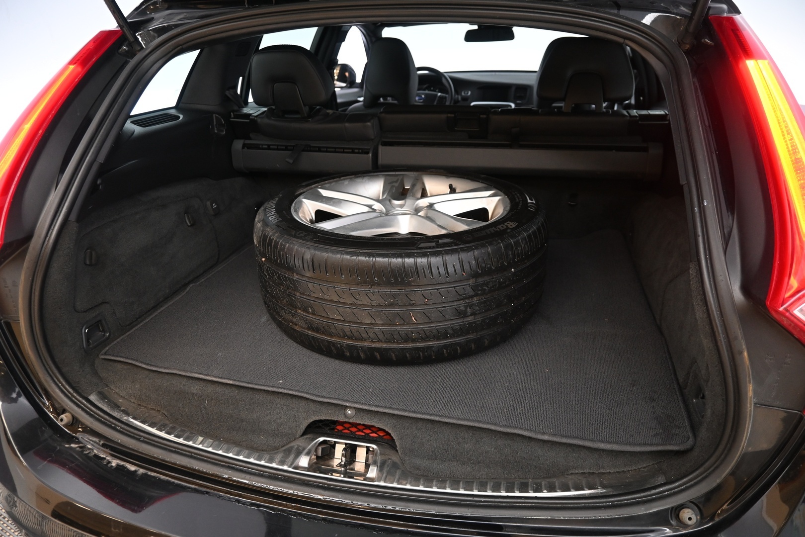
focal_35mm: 24
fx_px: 537
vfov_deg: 53.1
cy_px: 268
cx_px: 402
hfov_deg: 73.7
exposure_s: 1/25
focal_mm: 16
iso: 900
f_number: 3.5
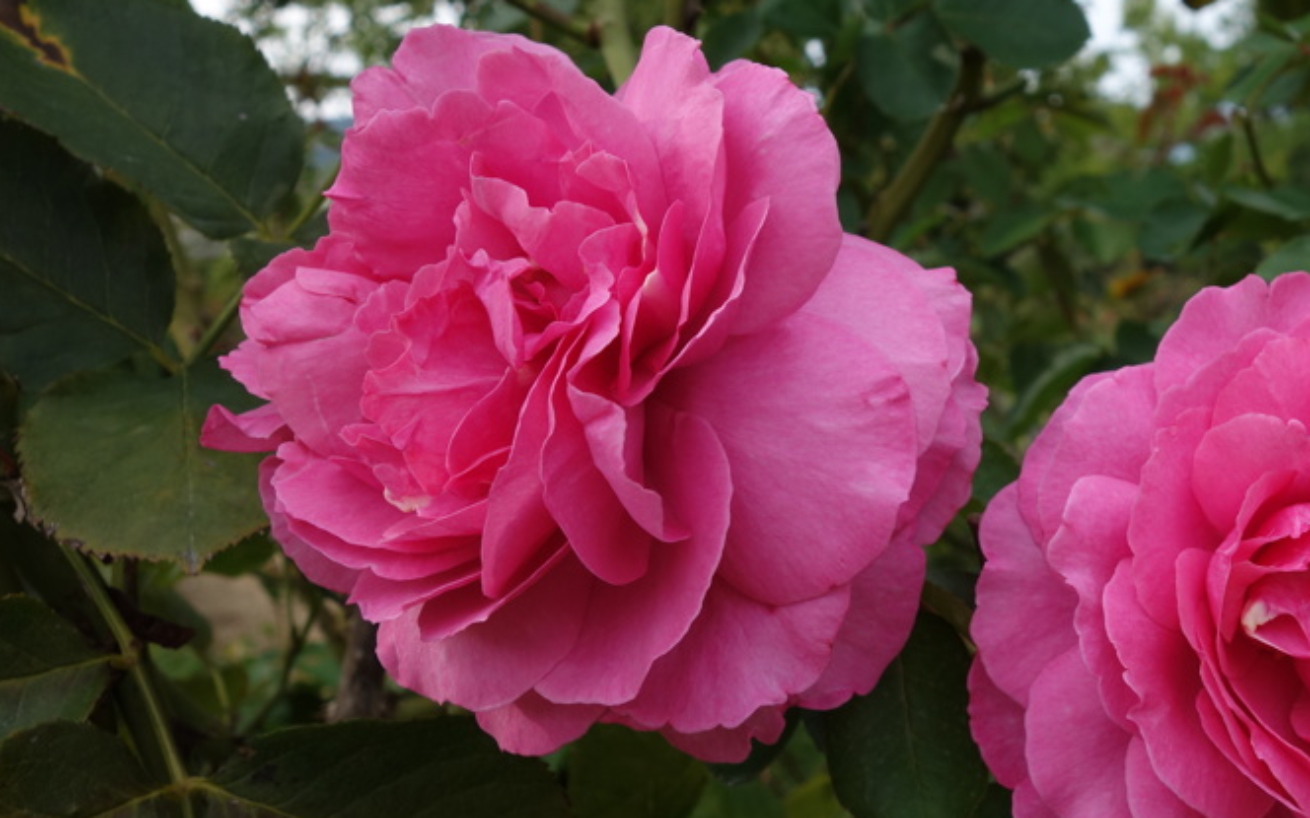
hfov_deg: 44.0
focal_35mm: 44
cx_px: 965
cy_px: 459
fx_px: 1571
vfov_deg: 29.2
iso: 125
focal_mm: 10.4
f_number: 5.6
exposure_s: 1/200
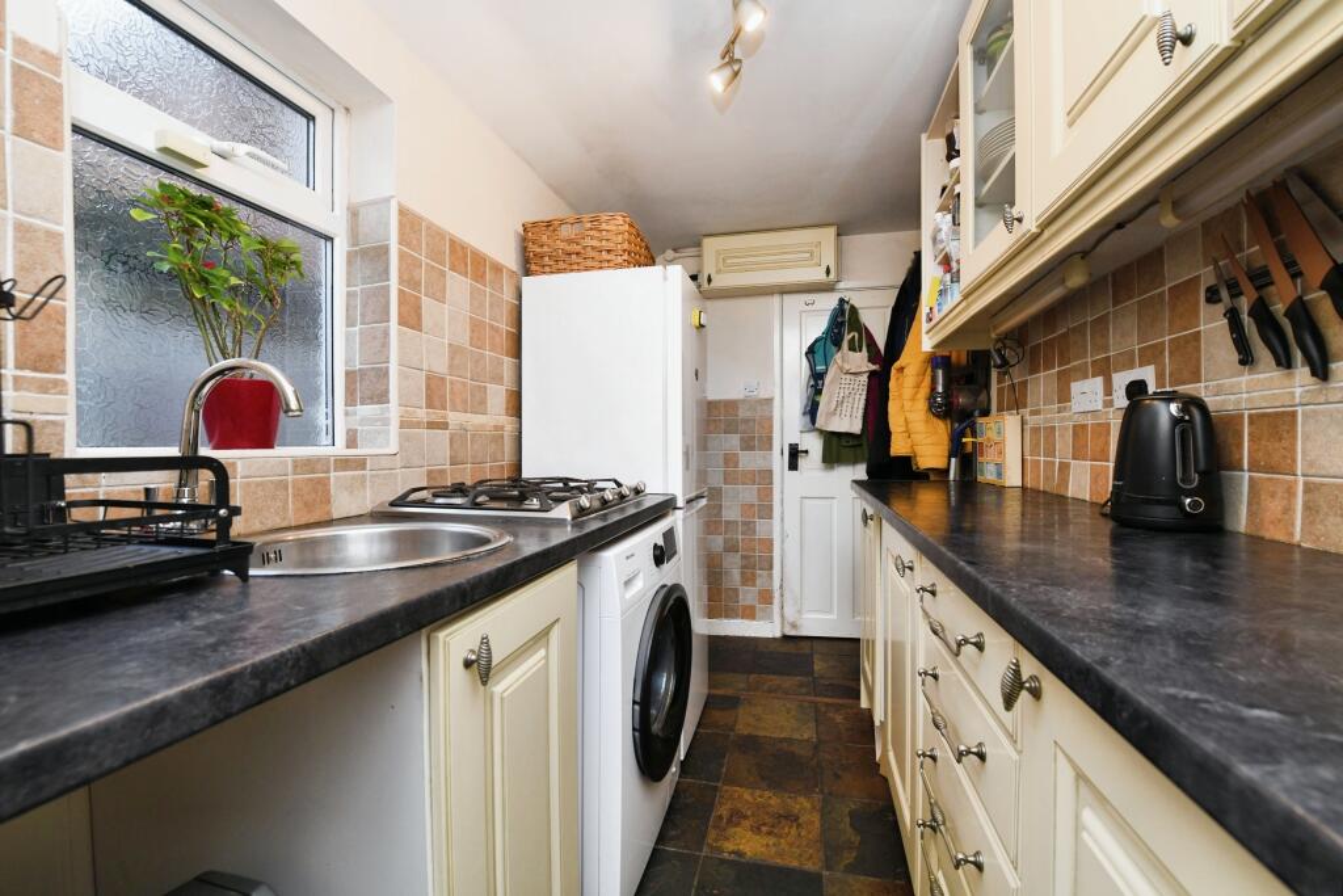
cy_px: 448
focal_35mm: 15
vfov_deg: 77.3
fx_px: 560
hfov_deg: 100.4
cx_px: 672
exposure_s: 1/60
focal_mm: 15
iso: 800
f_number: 8
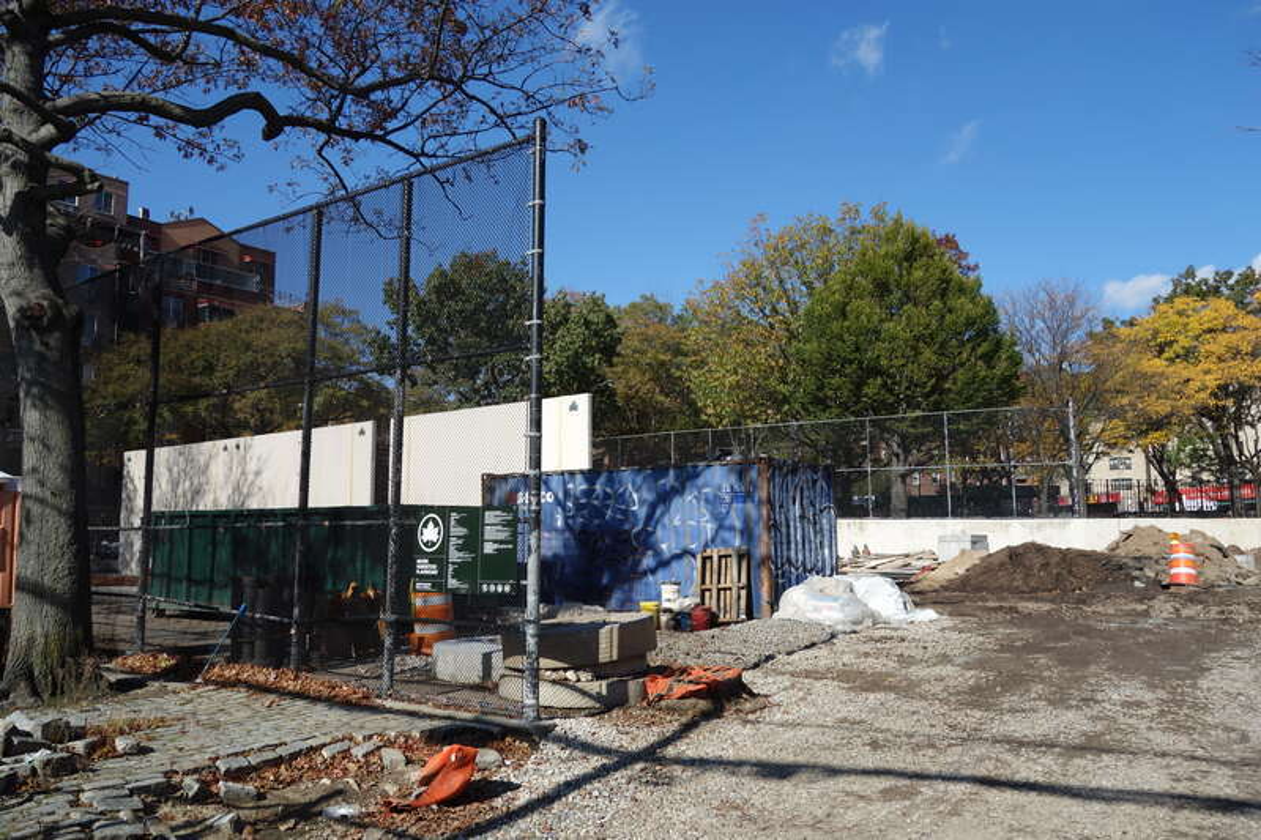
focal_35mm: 28
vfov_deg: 46.4
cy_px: 420
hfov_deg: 65.5
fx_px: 981
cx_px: 630
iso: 125
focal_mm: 10.4
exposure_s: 1/800
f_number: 5
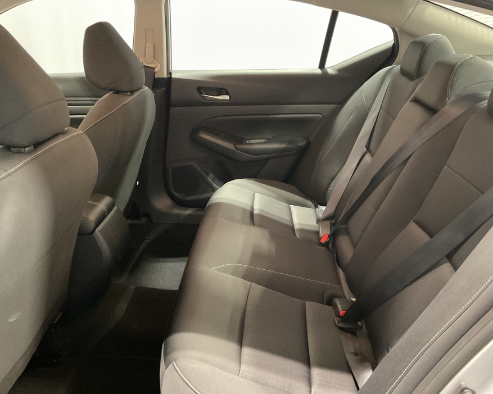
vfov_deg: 47.1
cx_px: 265
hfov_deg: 57.1
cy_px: 200
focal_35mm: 31
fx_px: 452
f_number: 1.8
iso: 500
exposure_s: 1/30
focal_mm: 3
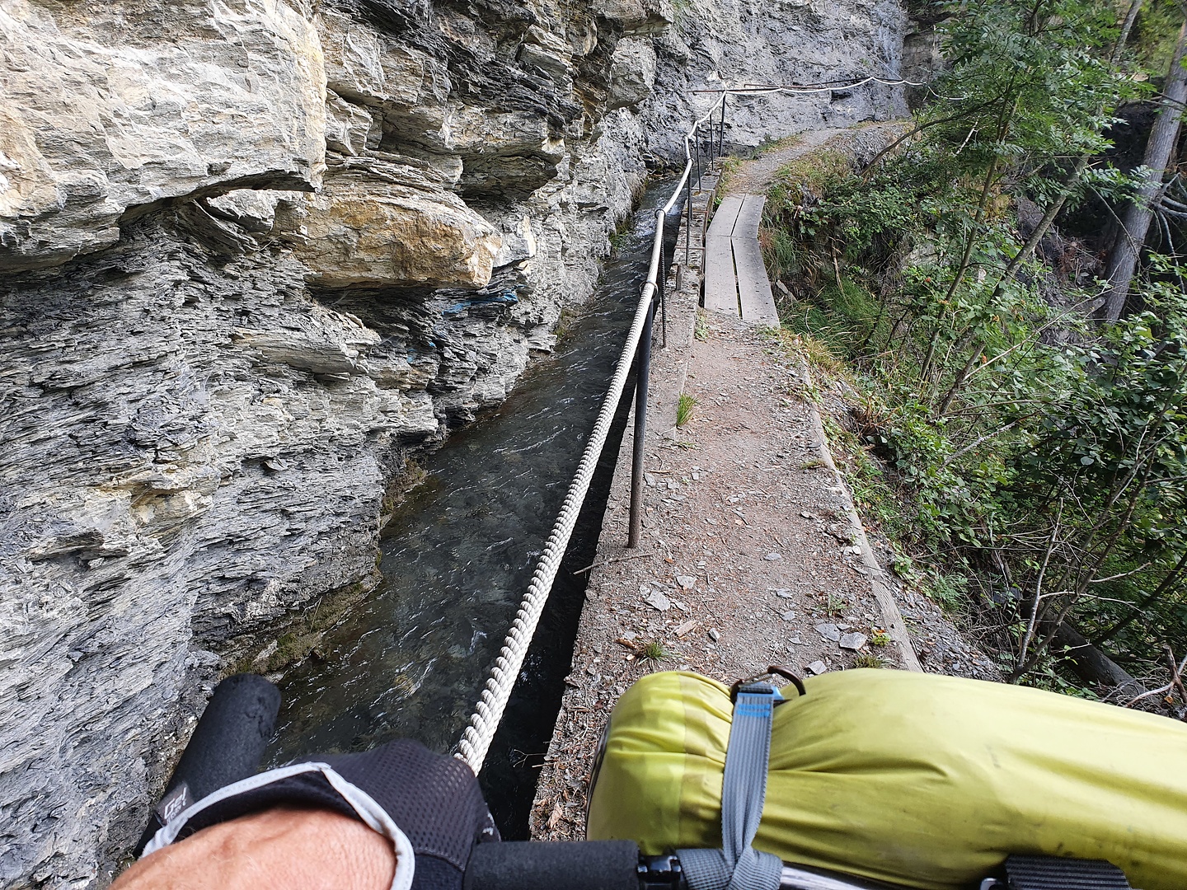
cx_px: 594
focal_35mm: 26
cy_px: 445
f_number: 2.4
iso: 50
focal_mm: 4.32
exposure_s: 1/119
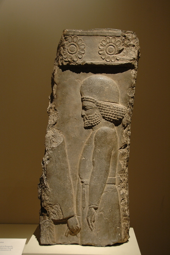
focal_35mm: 44
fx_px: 308
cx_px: 85
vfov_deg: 45.0
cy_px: 128
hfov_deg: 30.8
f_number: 4.2
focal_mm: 29
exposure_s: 1/13
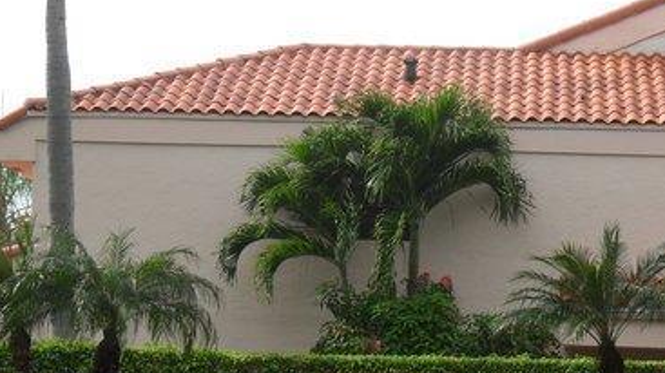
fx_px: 2679
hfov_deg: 14.1
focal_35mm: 152
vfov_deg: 7.9
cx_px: 373
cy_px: 364
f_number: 4.4
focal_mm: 14.1
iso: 100
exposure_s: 1/350
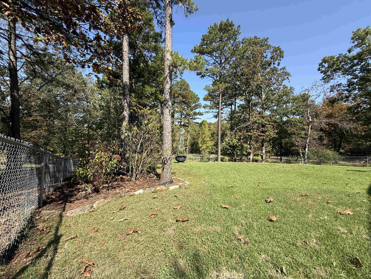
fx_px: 150
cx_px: 186
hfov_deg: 102.1
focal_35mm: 14
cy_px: 140
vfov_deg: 85.7
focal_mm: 2.22
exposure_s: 1/1001
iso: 50
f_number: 2.2
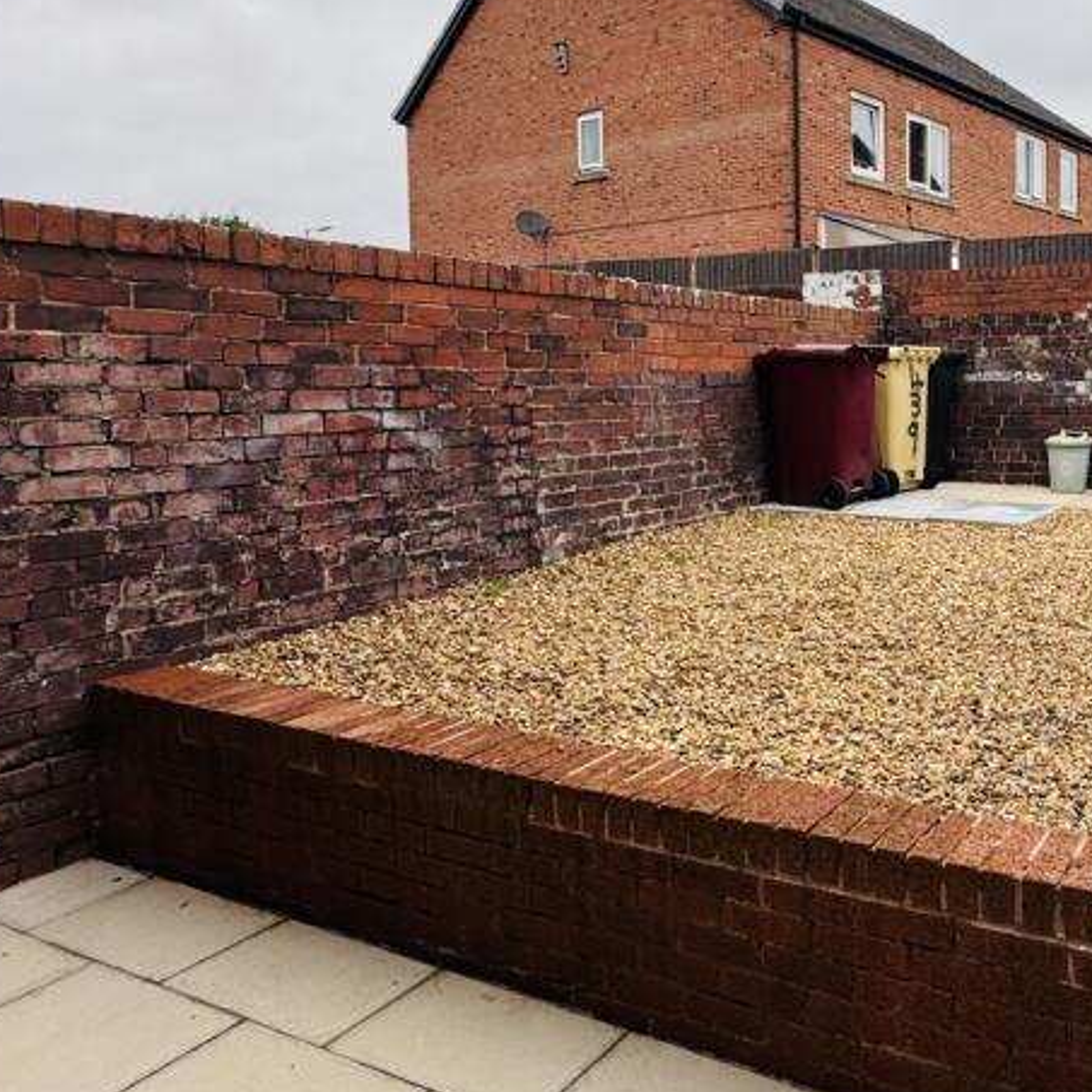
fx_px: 999
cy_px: 424
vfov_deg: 56.8
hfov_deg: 51.2
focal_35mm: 28
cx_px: 967
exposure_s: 1/371
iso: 40
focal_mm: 2.22
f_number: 2.2
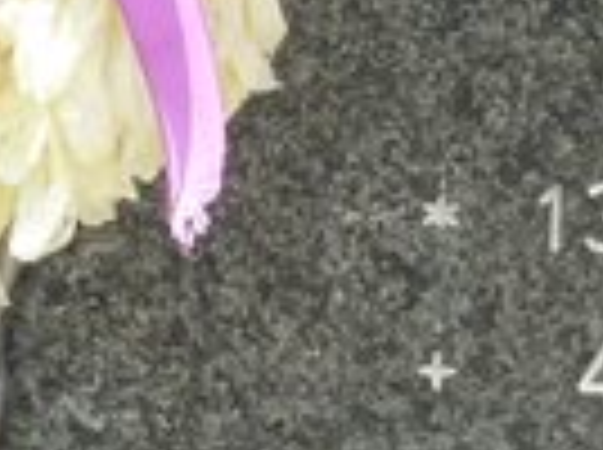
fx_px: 6973
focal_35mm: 401
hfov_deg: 4.9
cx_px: 50
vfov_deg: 3.7
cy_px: 22
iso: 80
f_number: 4.1
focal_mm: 11
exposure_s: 1/250
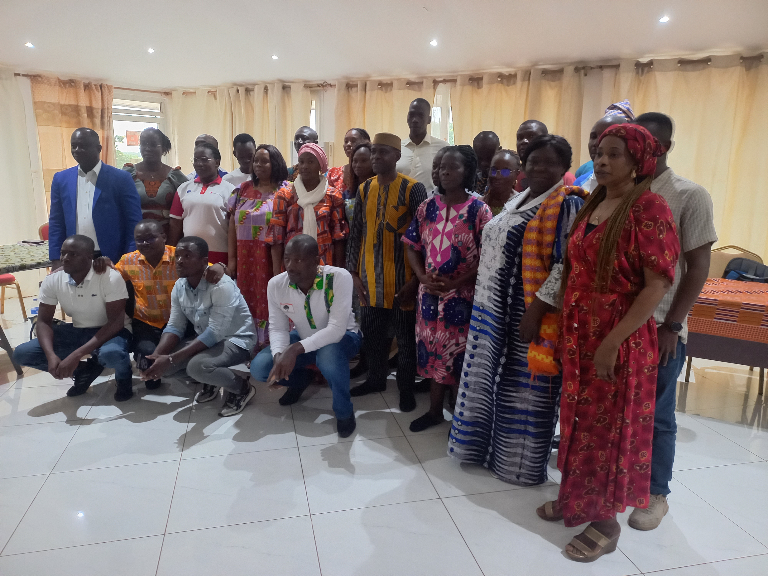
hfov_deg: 69.4
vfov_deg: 54.9
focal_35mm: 25
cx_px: 384
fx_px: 555
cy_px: 288
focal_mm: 4.65
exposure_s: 1/25
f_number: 1.8
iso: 640
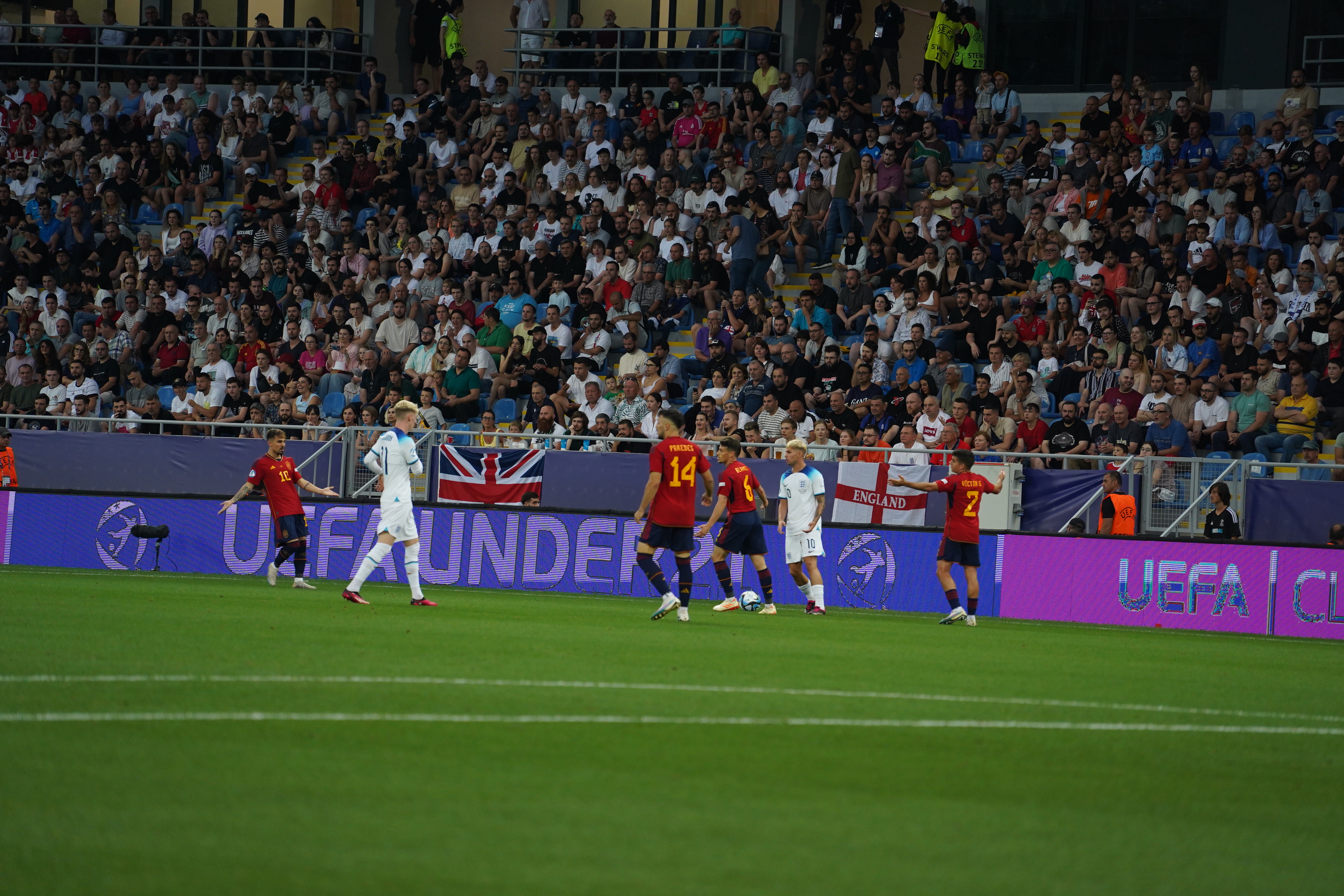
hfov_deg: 10.3
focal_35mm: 200
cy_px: 448
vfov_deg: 6.9
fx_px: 7466
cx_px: 672
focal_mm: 200
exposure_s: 1/1000
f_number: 4
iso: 2000
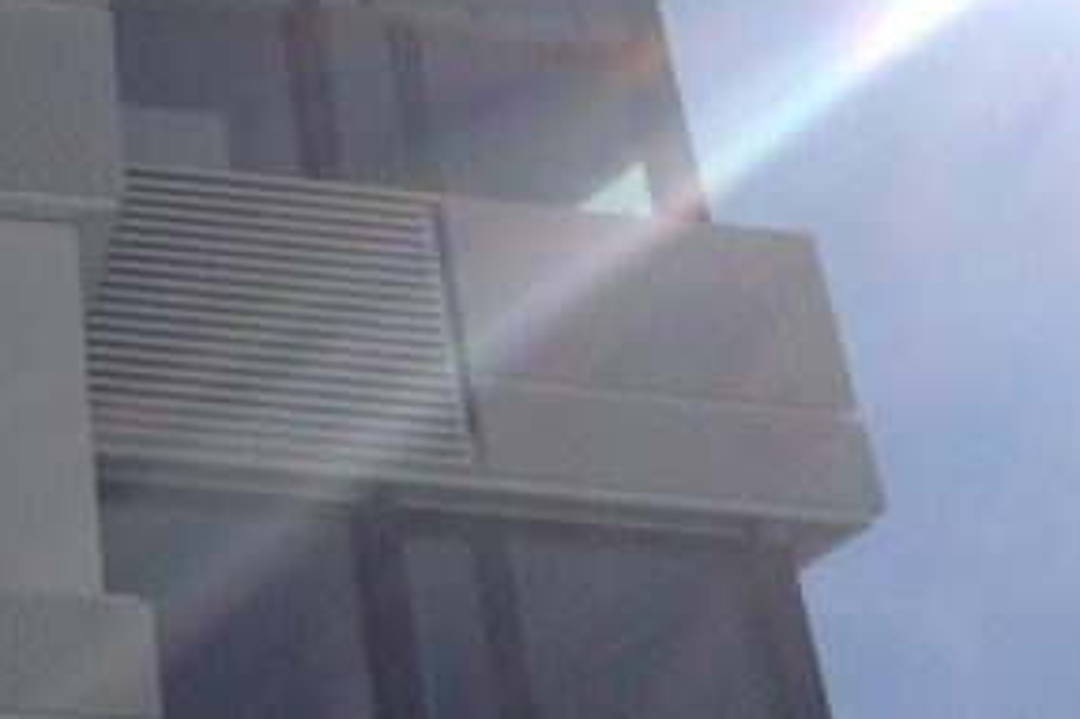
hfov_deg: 15.3
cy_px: -139
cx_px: -192
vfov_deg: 10.4
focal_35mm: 130
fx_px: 3898
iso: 64
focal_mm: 4.28
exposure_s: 1/5025
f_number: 2.4
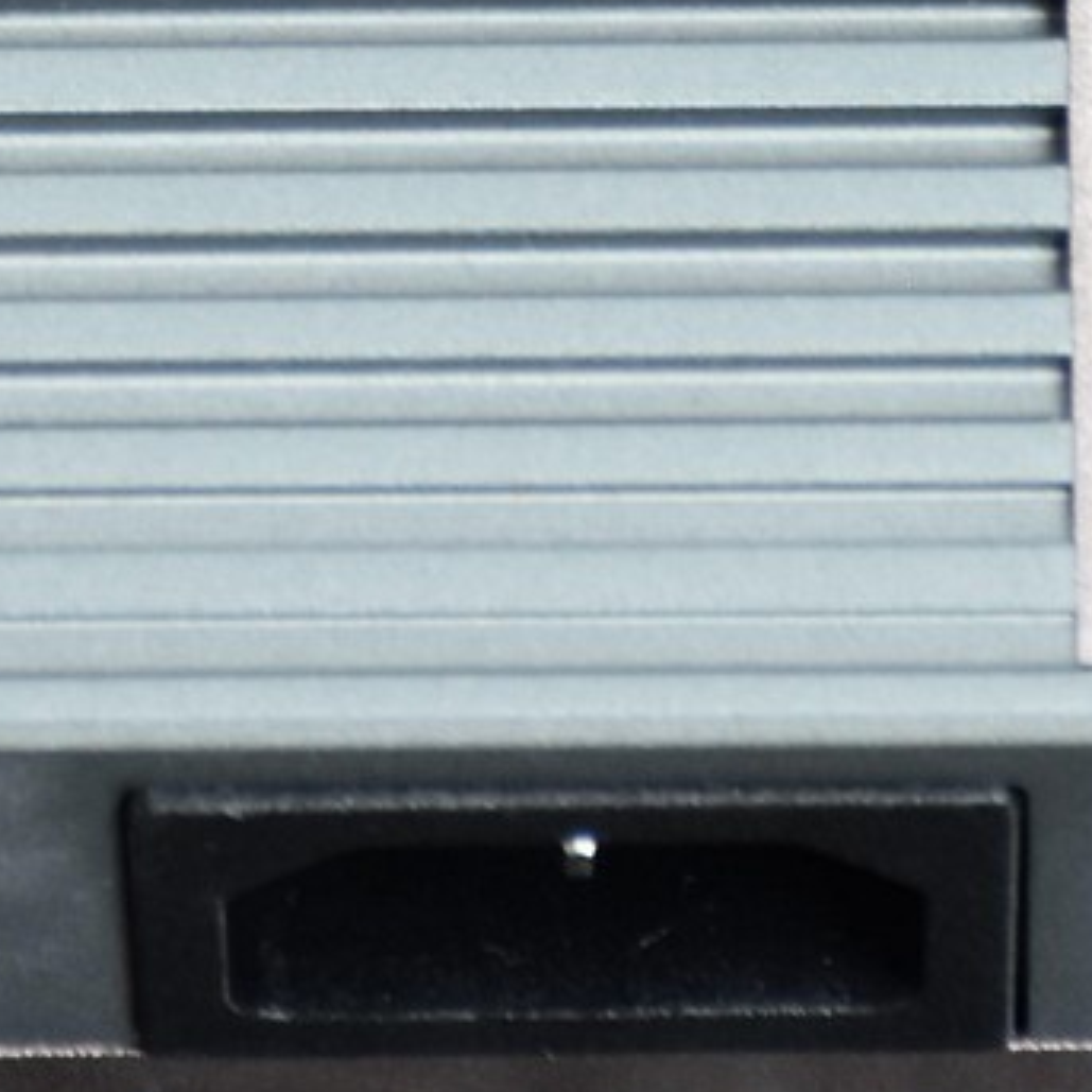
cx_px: 357
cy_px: -1009
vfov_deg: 2.2
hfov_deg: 2.2
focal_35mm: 803
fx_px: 28659
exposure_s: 1/60
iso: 400
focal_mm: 90
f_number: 5.3
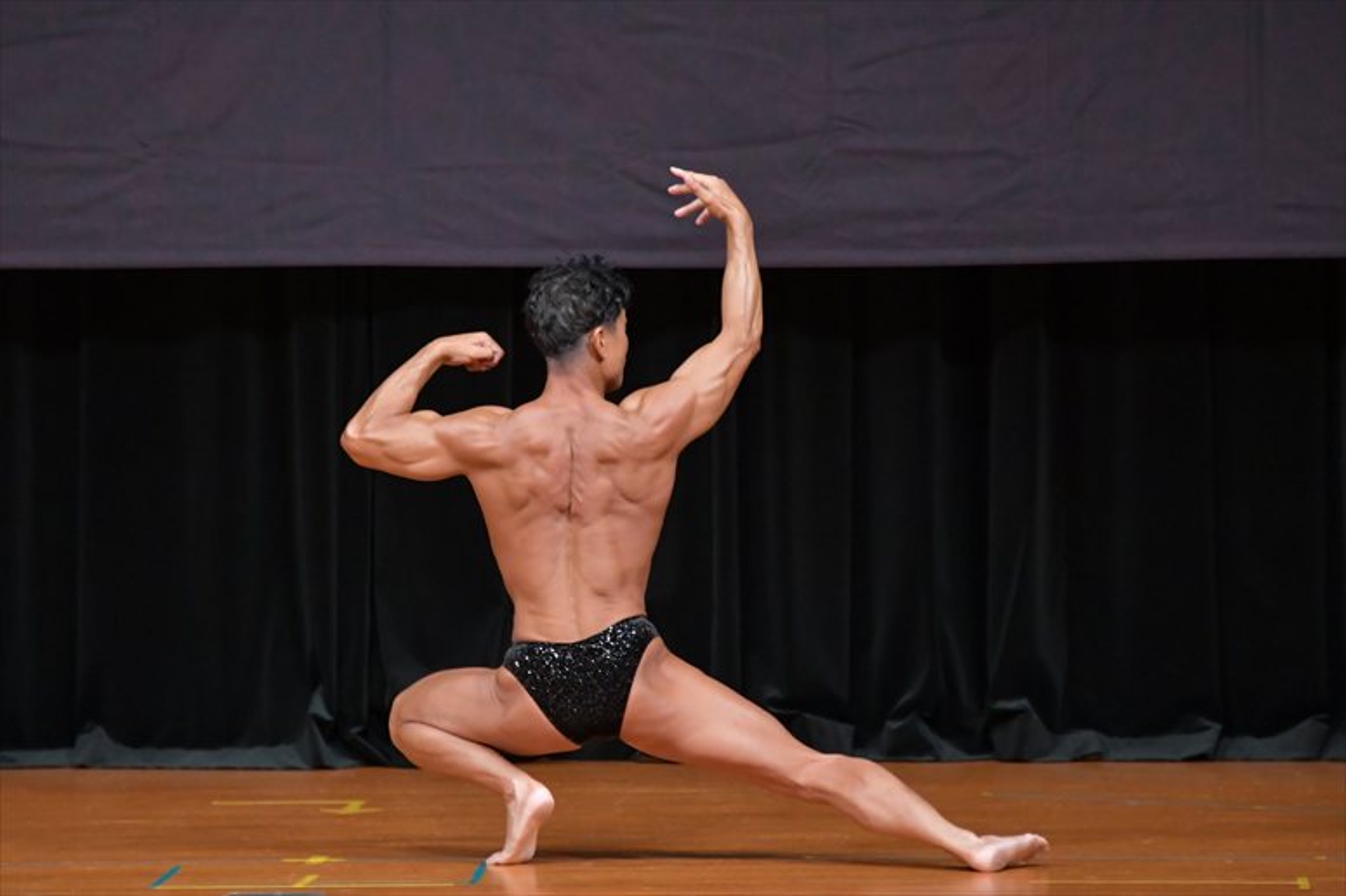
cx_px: 673
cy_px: 448
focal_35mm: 315
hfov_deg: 6.5
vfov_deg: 4.4
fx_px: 11772
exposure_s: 1/400
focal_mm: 210
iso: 5000
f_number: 5.6
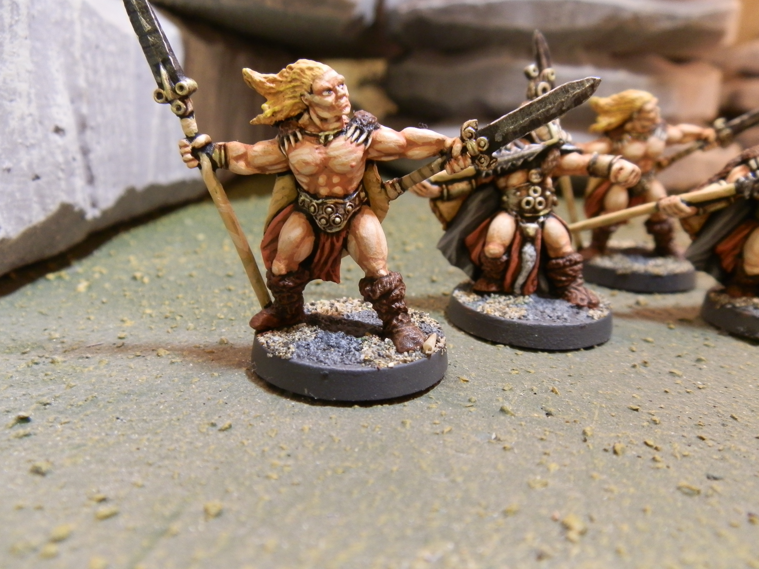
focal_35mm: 28
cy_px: 284
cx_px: 380
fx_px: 614
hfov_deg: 63.4
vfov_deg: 49.7
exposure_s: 1/10
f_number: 3.1
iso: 200
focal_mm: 5
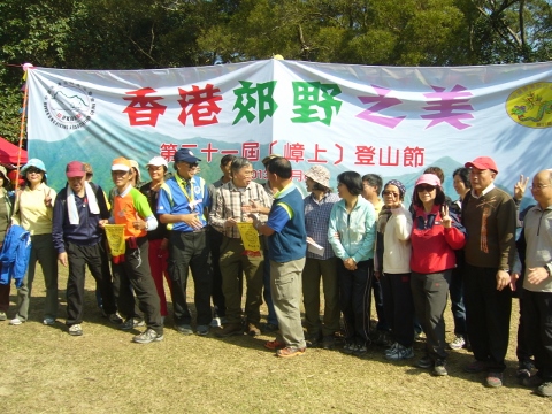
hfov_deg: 52.6
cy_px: 207
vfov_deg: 40.7
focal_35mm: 35
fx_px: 558
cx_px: 276
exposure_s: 1/200
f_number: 5.6
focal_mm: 5.8
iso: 80
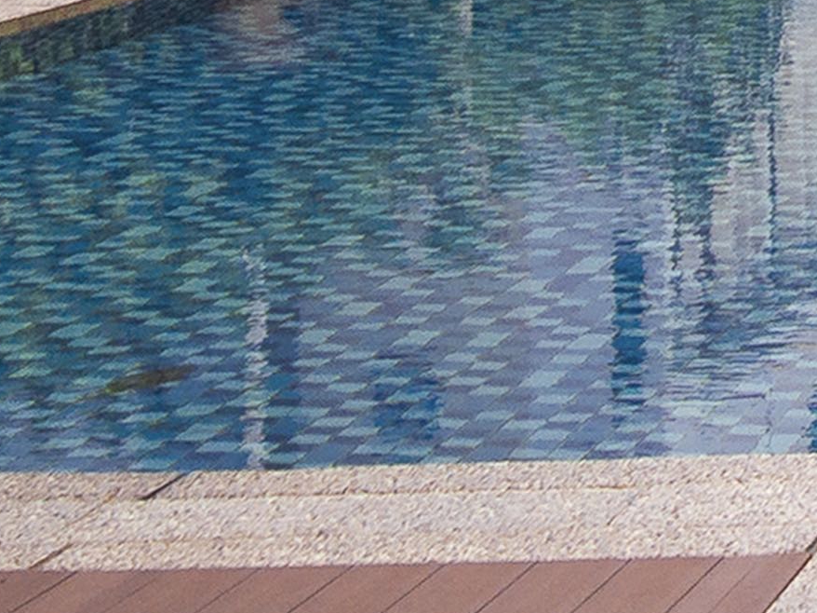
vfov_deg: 9.7
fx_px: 3044
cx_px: 1654
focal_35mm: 129
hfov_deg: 13.1
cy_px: -1005
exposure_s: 1/640
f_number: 6.3
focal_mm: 16
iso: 200
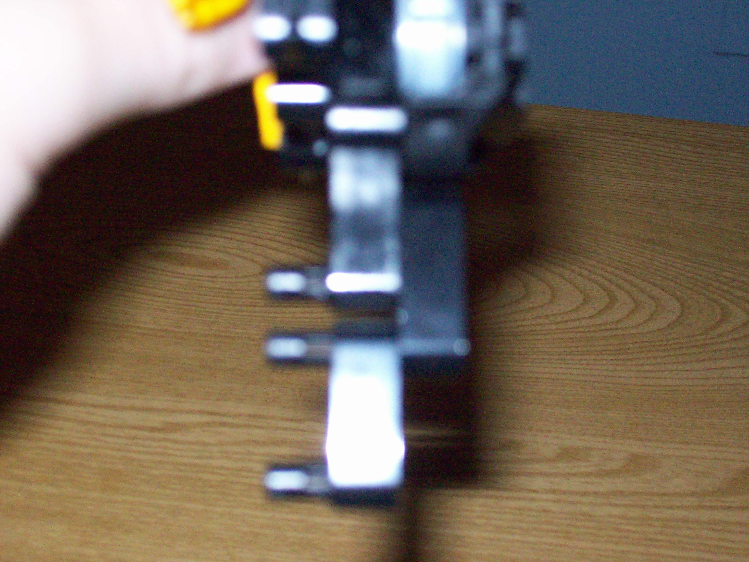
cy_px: 281
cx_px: 374
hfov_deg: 27.8
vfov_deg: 21.0
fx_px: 1515
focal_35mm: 70
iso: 400
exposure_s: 1/194
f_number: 3.8
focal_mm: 11.6
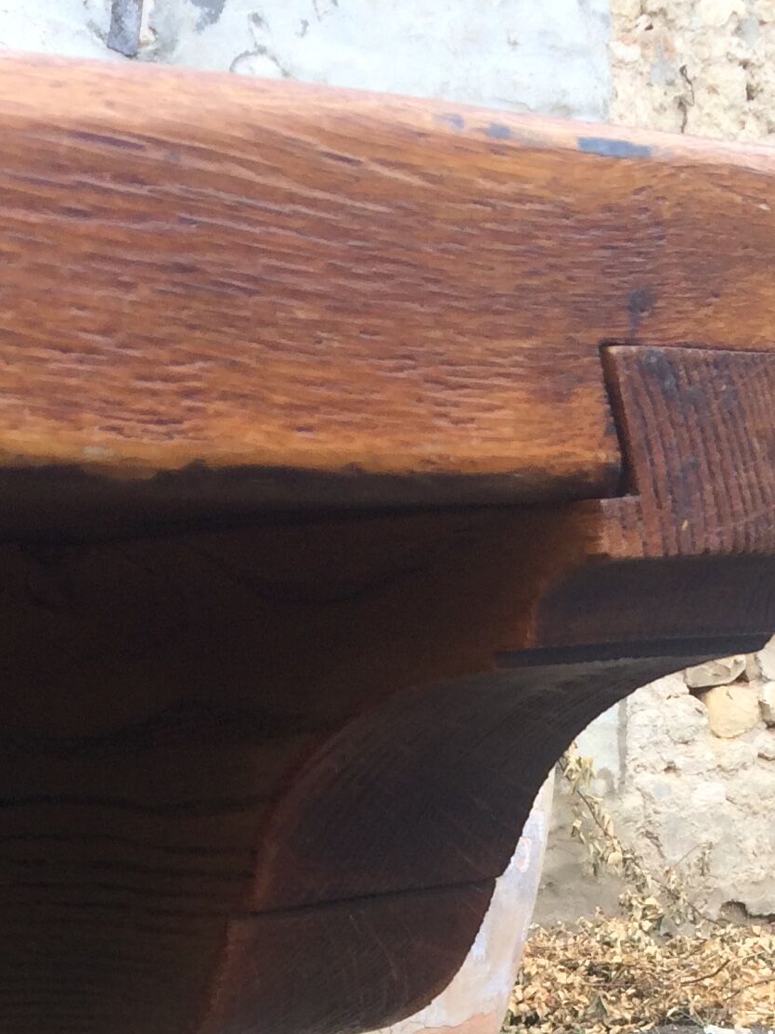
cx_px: 283
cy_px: 1487
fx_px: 2538
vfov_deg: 20.2
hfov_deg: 17.3
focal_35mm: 85
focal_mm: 4.15
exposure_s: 1/306
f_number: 2.2
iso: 32
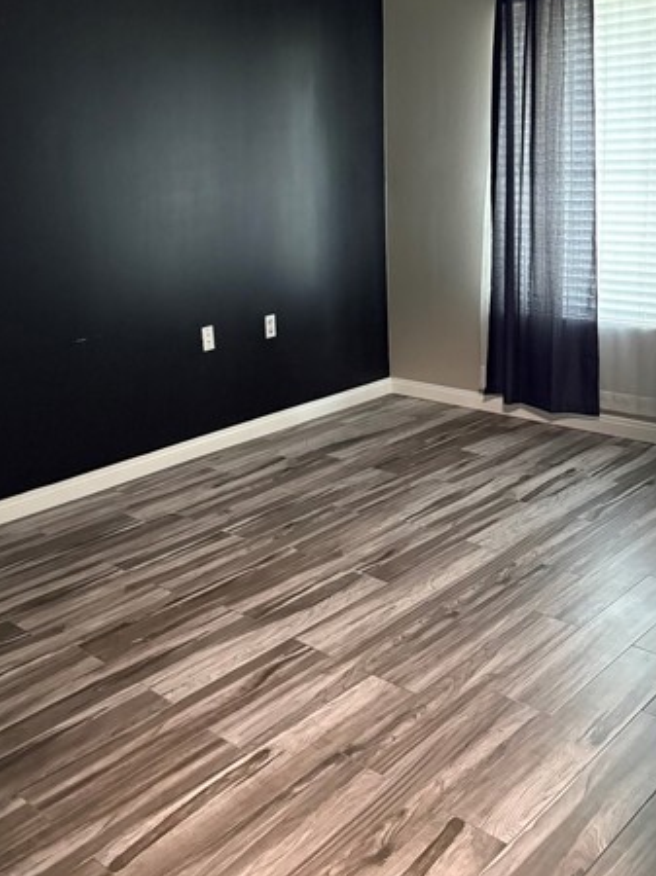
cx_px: 273
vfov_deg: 49.6
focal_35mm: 37
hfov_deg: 38.5
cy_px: 321
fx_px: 936
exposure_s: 1/30
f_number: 1.6
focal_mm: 5.96
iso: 640
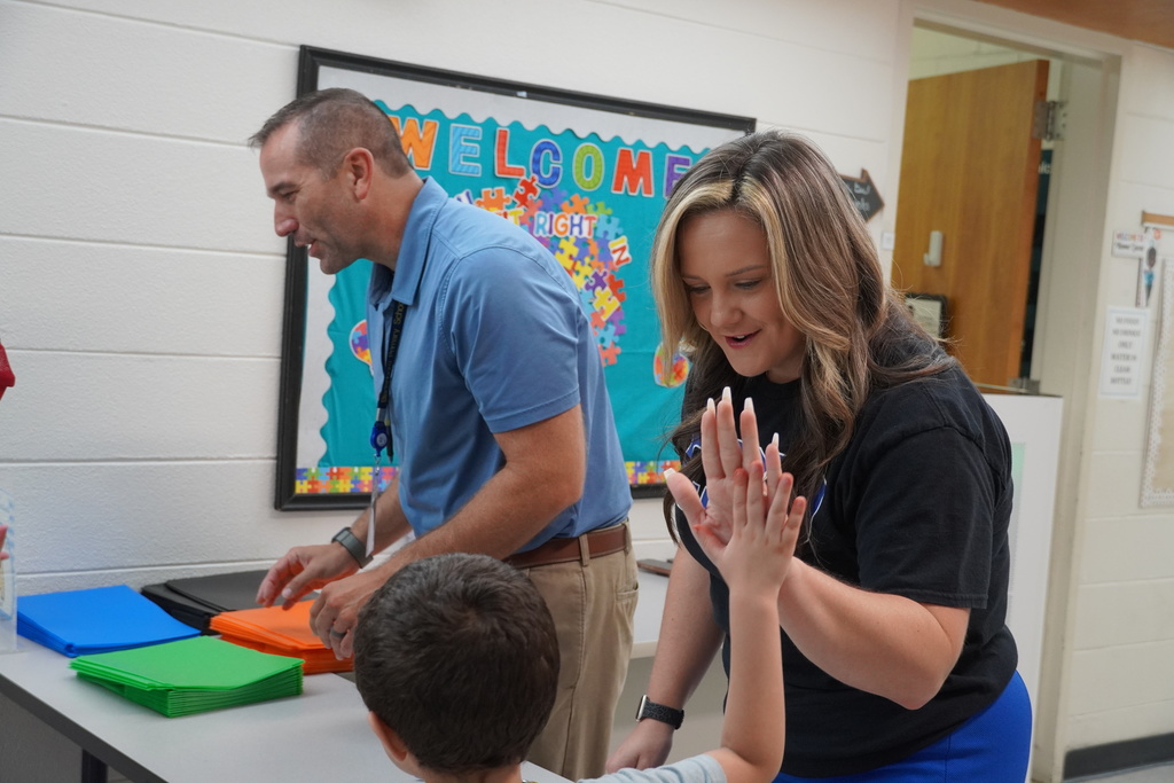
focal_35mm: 50
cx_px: 587
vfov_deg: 27.3
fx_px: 1614
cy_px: 392
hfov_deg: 40.0
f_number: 4.5
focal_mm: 33
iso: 1600
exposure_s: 1/160
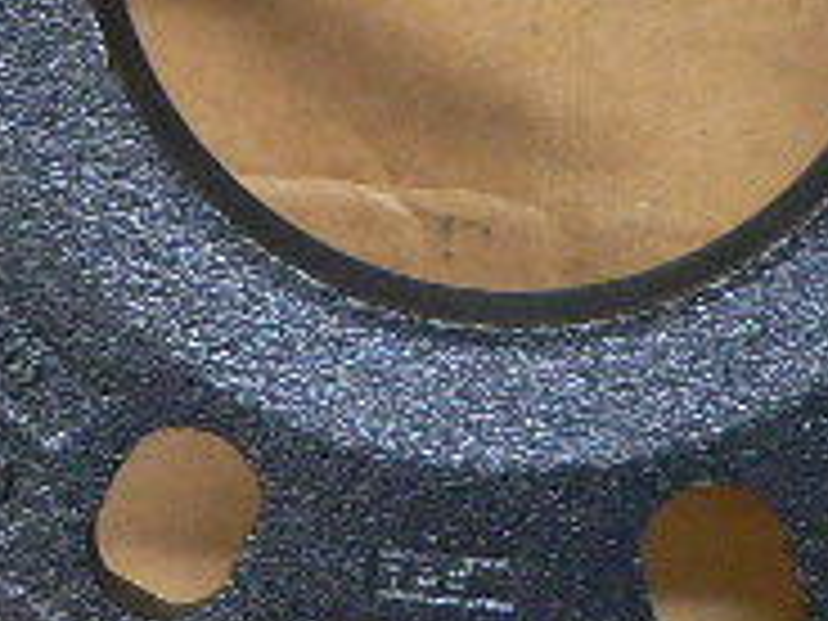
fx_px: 2918
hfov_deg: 16.1
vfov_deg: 11.8
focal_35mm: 122
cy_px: -220
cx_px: 418
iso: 200
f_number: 2.8
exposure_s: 1/8
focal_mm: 4.6
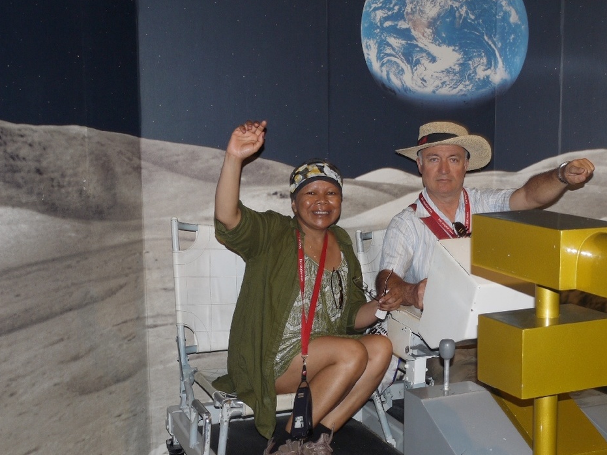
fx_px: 771
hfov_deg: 42.9
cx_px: 288
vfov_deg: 32.9
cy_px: 246
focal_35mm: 44
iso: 100
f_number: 4.4
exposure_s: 1/30
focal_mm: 20
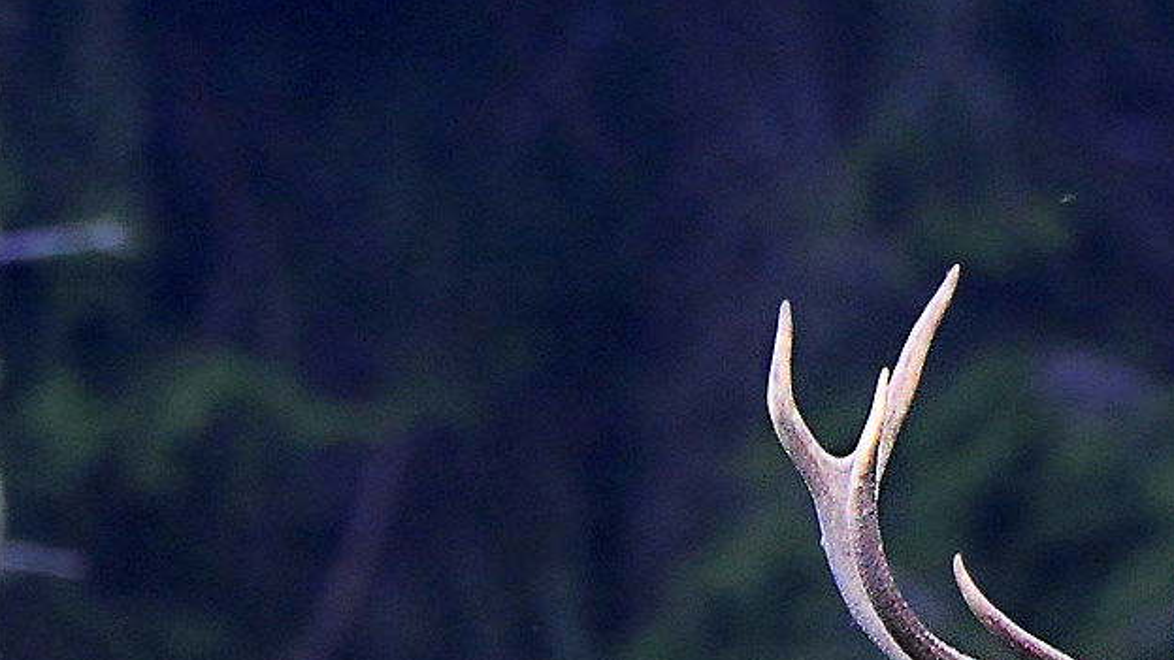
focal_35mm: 2418
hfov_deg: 0.9
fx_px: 75249
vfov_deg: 0.5
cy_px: 1165
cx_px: -68
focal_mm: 400
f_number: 5.6
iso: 800
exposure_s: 1/60
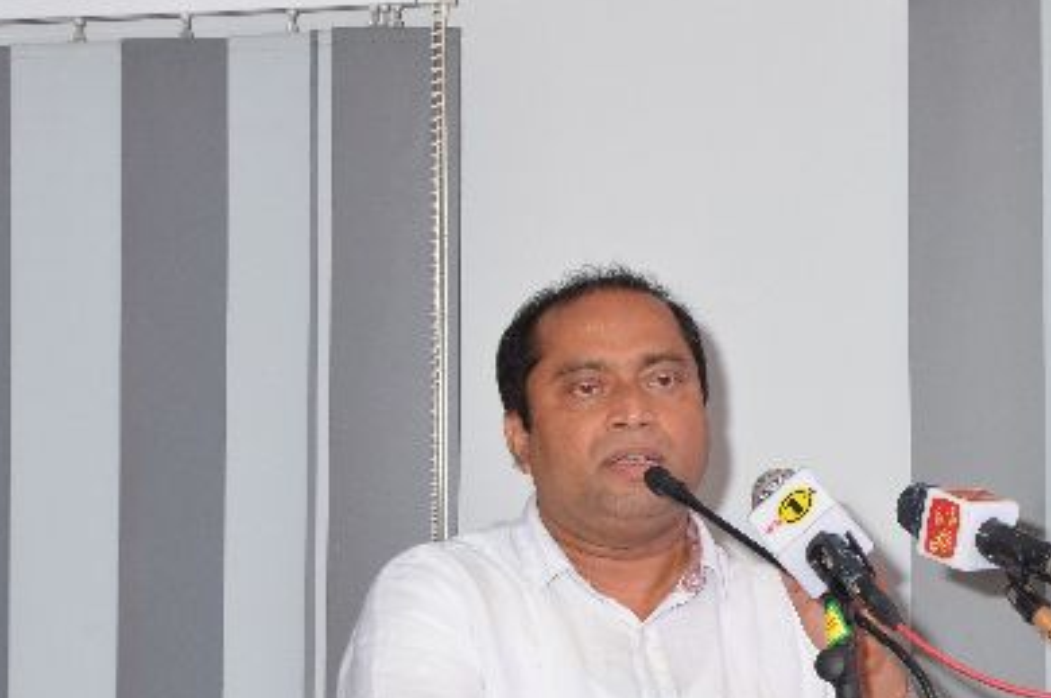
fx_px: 5977
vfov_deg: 6.7
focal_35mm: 205
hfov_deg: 10.0
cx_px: 794
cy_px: 574
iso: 1250
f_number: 8
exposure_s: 1/160
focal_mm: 80
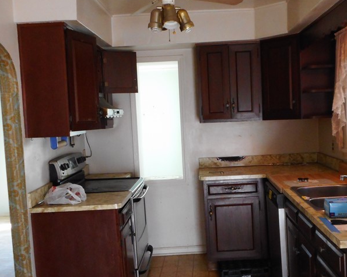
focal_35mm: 42
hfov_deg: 43.7
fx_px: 431
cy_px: 151
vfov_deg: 35.6
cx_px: 204
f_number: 3.7
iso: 360
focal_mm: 4.5
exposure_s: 1/30
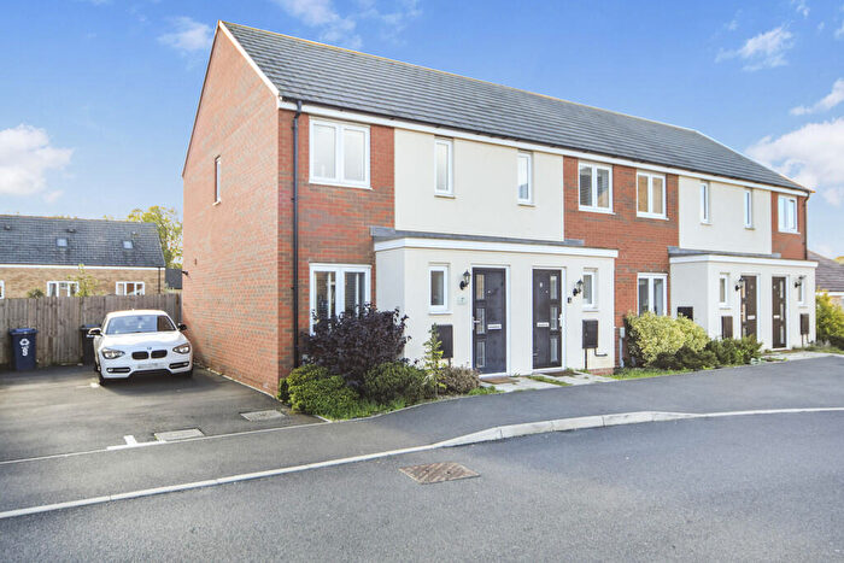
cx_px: 422
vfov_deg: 50.4
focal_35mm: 26
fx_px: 598
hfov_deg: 70.4
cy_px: 282
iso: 100
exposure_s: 1/100
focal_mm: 17
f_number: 5
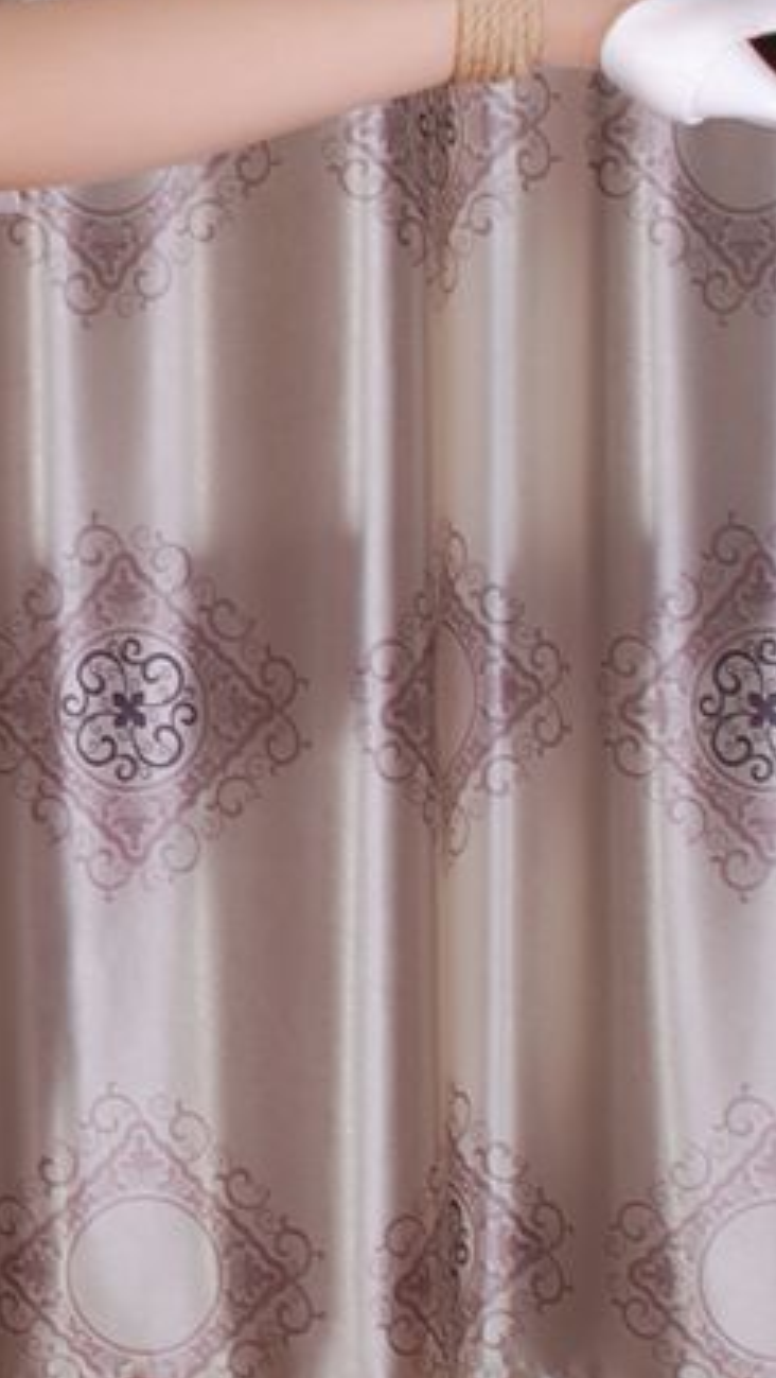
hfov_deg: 7.8
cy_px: 471
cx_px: -571
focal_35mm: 151
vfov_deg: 14.2
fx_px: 5516
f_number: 8
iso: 100
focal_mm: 26
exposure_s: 1/8
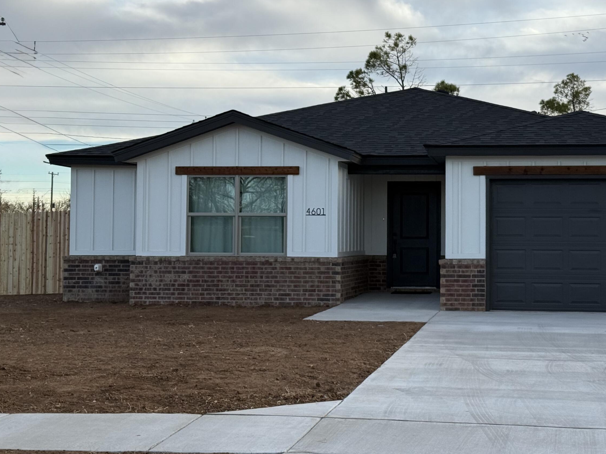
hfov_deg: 30.1
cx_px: 384
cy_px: 197
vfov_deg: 22.9
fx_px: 1121
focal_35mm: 64
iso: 64
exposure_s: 1/1513
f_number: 1.78
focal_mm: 6.76
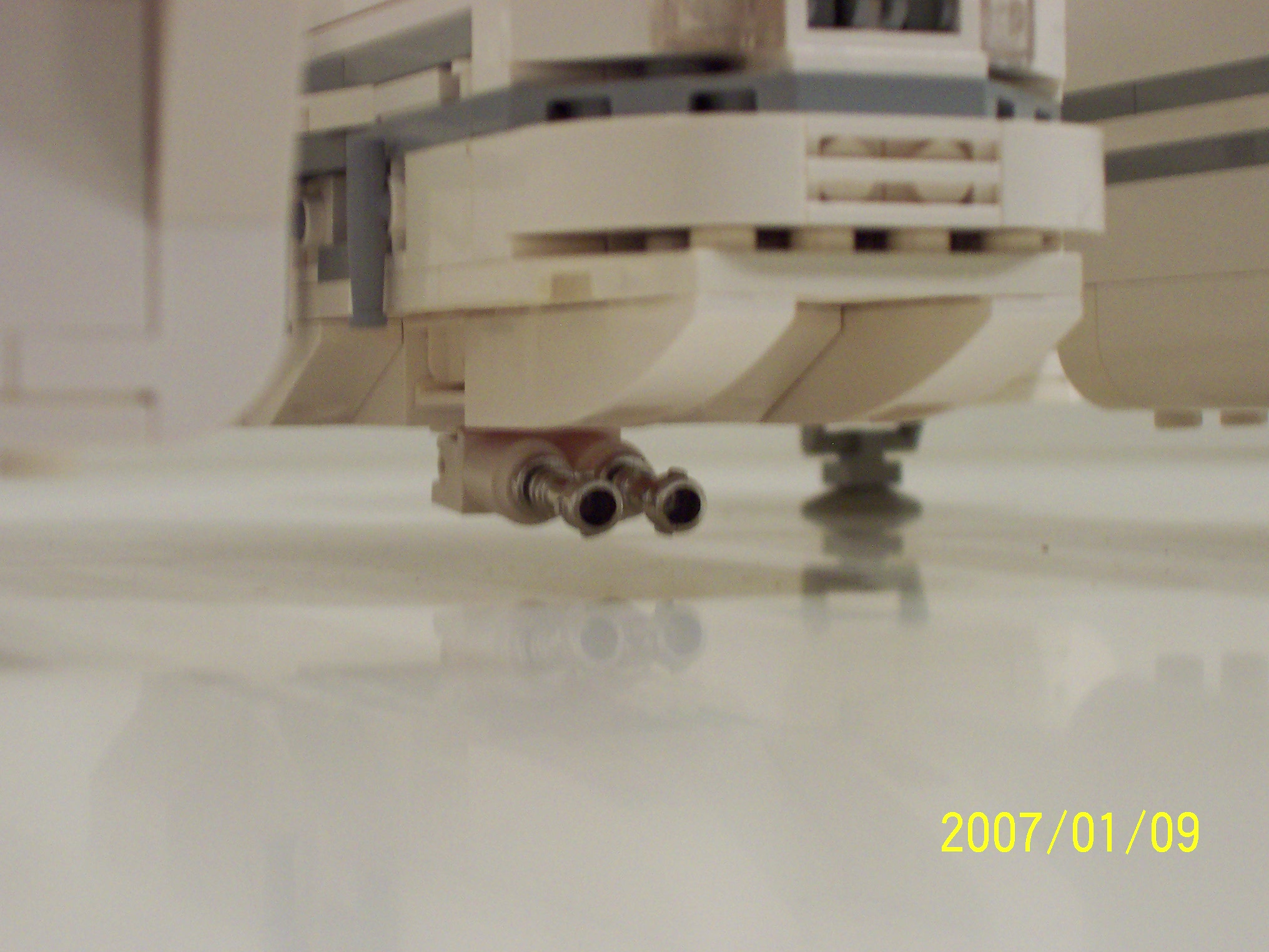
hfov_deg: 22.0
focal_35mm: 89
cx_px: 634
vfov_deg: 16.6
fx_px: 3263
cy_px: 476
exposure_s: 1/60
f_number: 4.1
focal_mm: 13.5
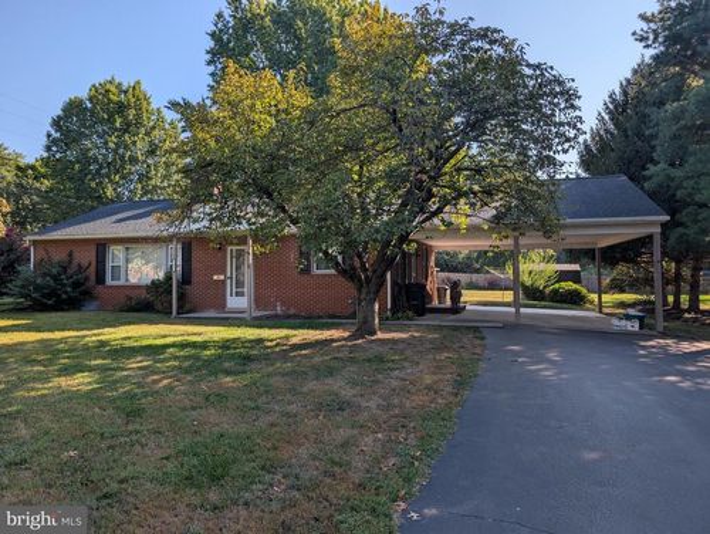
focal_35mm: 24
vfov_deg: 56.9
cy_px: 267
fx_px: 493
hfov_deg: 71.5
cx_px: 355
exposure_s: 1/923
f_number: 1.68
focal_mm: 6.9
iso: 19
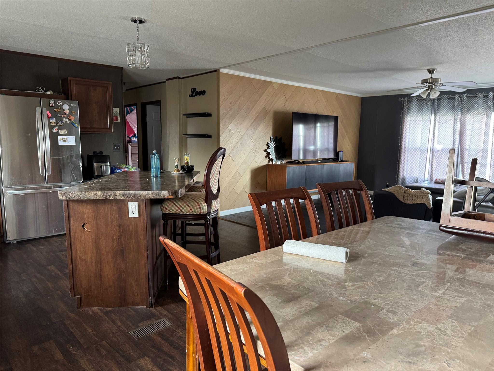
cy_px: 186
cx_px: 247
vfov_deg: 56.8
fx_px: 343
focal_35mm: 24
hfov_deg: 71.6
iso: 320
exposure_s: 1/60
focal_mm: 6.76
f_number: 1.78
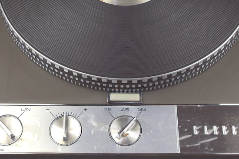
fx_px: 398
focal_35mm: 60
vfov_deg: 22.2
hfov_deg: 33.4
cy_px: 21
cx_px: 126
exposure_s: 1/320
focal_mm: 22
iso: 800
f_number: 4.5
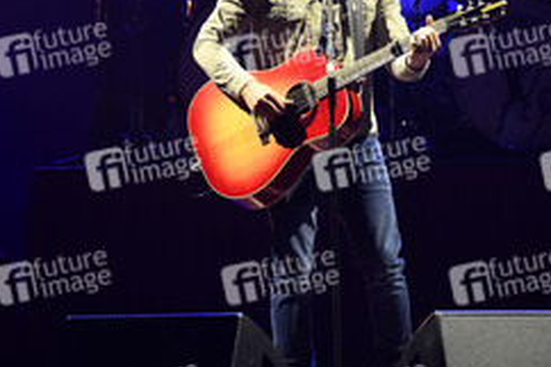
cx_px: 311
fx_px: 5690
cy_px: 107
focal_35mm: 372
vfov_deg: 3.7
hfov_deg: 5.5
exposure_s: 1/320
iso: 1600
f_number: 4
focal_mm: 200
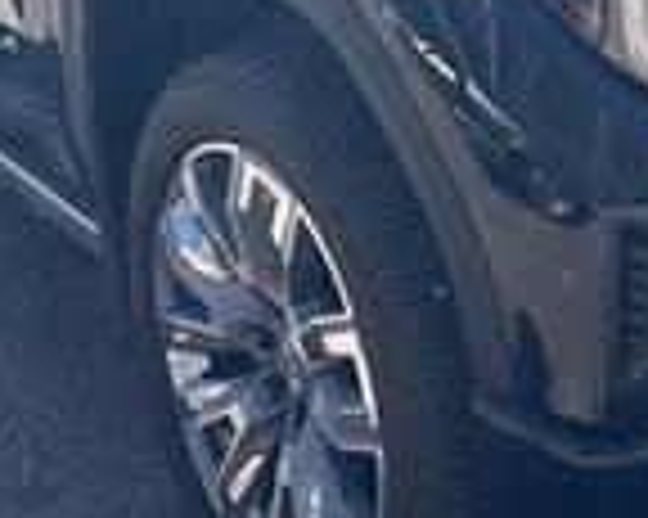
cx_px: 616
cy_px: -32
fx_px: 1706
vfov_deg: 16.8
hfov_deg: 20.9
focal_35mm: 89
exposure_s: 1/2283
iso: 64
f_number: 1.6
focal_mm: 5.96
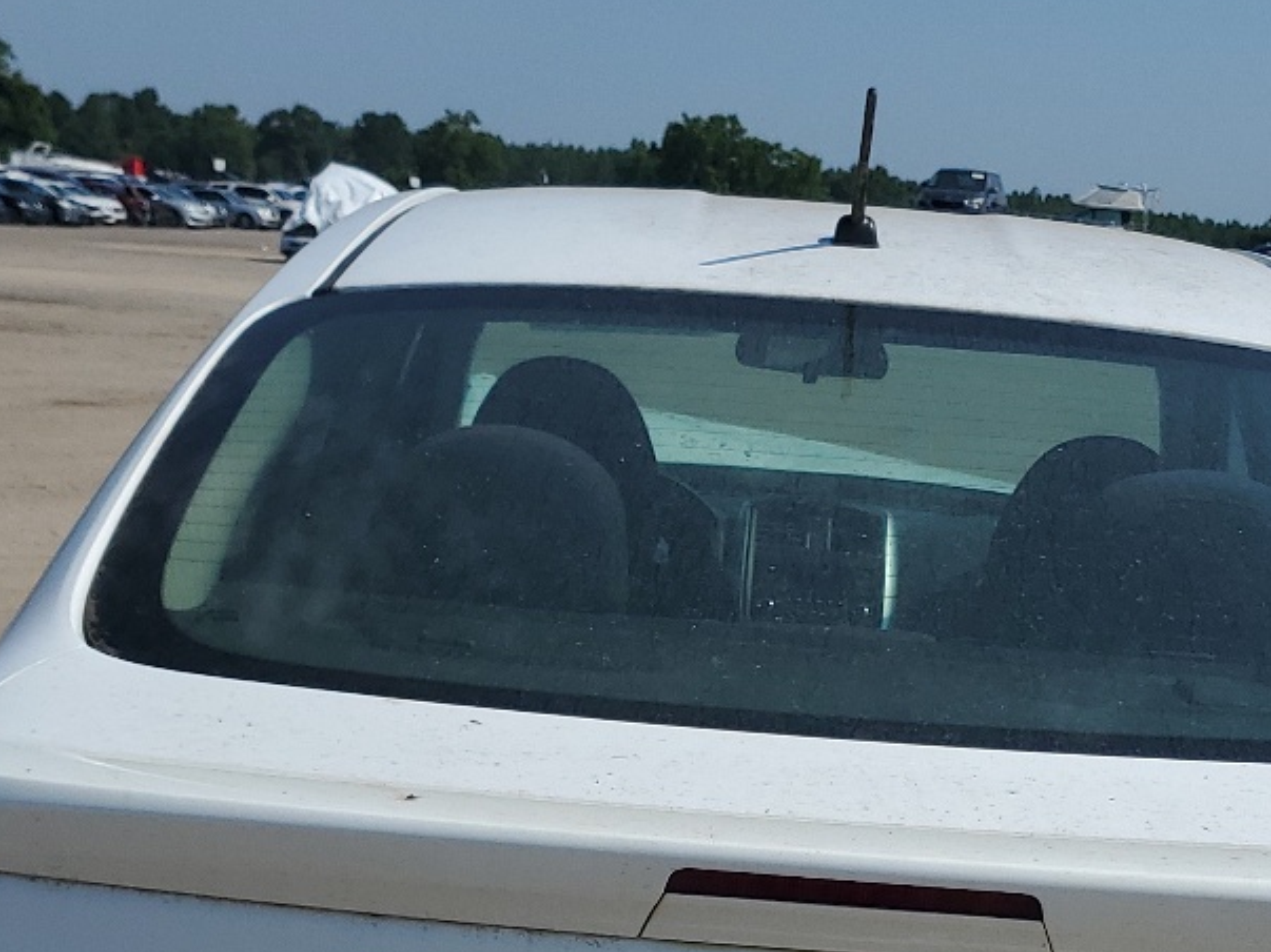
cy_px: 1102
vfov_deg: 20.1
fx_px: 2533
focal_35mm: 69
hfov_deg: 28.1
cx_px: 799
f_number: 1.5
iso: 50
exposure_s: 1/10000
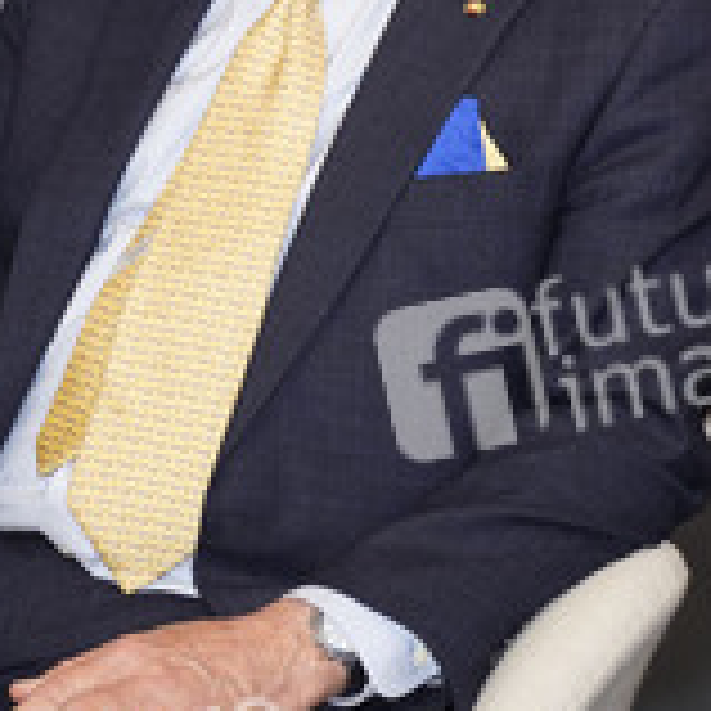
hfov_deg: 13.7
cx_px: 198
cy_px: 130
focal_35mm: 127
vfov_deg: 13.7
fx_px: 2951
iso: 2000
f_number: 6.3
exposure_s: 1/160
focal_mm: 59
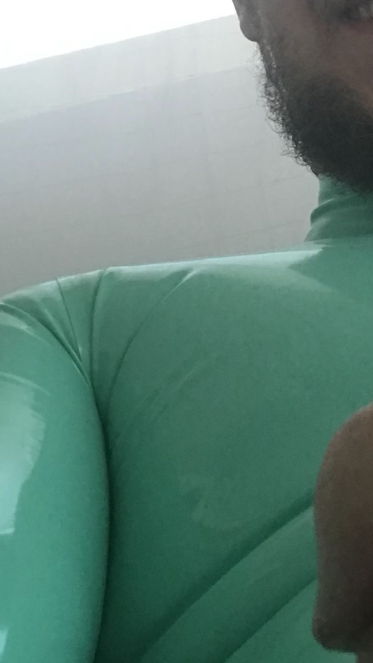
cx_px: 435
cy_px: 134
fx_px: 1336
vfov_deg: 27.3
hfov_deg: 15.4
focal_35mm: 76
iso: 125
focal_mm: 2.87
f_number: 2.2
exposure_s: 1/33
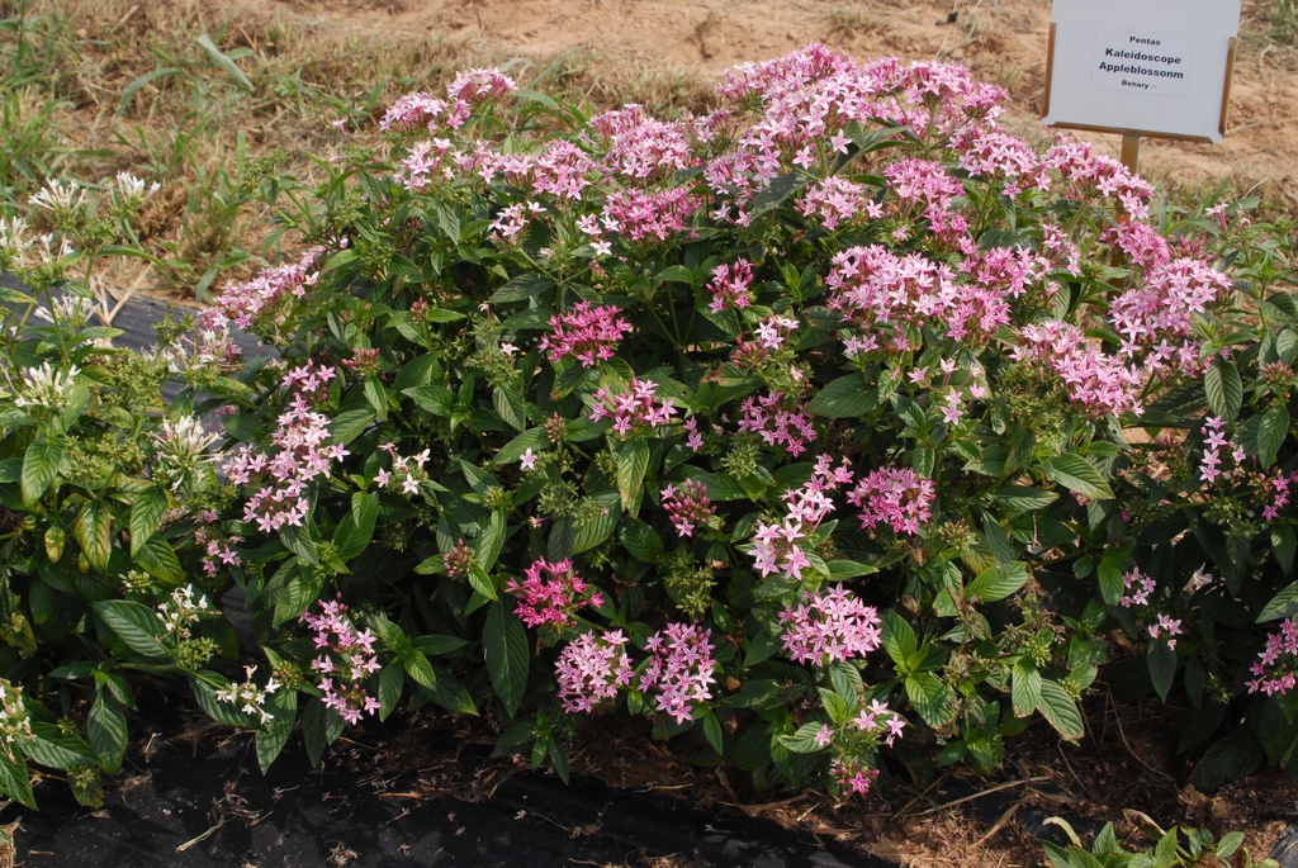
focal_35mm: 42
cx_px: 649
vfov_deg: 32.0
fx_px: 1516
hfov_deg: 46.4
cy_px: 434
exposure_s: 1/350
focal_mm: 28
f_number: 10
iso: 400
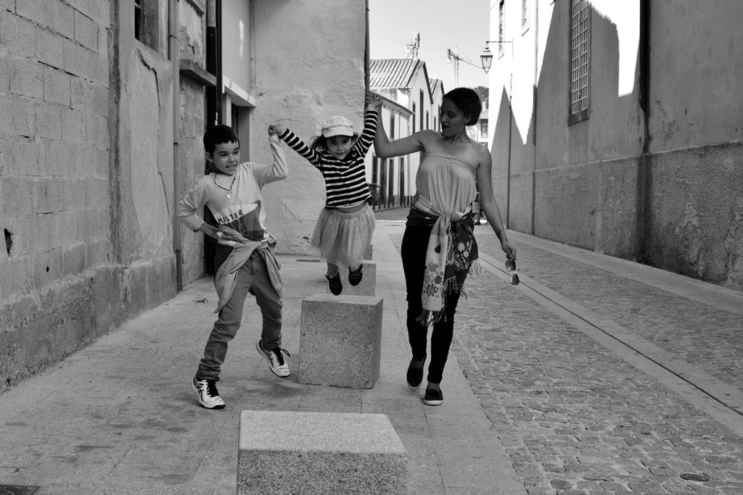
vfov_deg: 28.1
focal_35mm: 48
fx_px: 991
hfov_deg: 41.1
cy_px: 248
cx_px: 372
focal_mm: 32
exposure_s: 1/250
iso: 200
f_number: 8
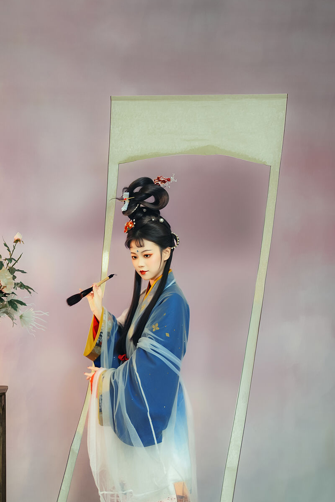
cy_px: 315
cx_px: 134
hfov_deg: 22.6
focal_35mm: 60
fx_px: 837
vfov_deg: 33.2
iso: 400
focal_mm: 41
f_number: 4
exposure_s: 1/80
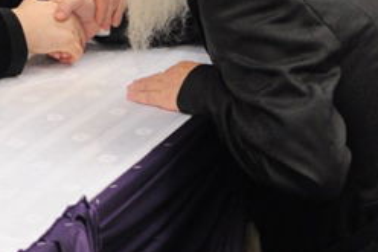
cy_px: -26
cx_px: 145
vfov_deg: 5.8
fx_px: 2466
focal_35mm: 235
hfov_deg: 8.8
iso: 800
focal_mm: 38
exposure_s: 1/100
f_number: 2.8
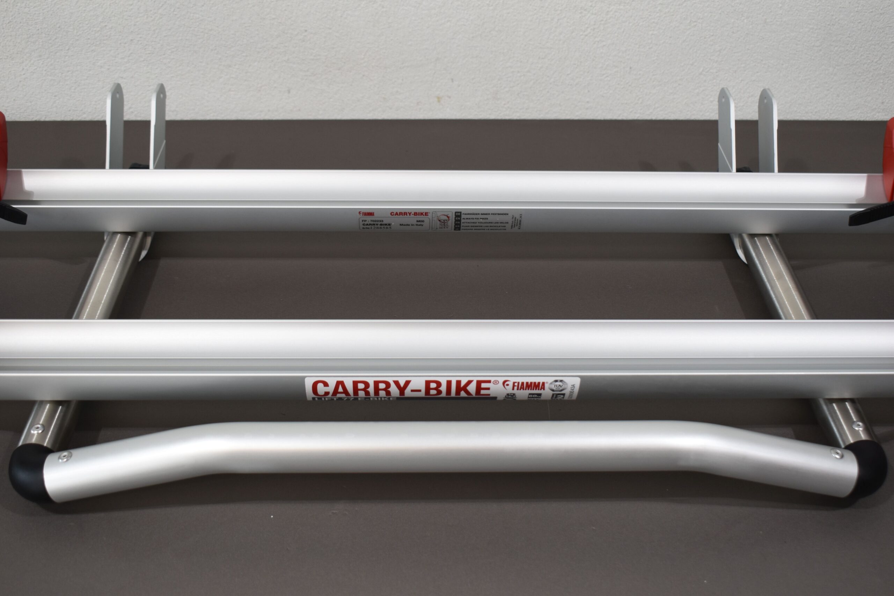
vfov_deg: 30.9
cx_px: 447
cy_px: 298
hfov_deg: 45.0
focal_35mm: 44
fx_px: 1080
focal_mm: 29
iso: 400
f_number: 5.6
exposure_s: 1/100
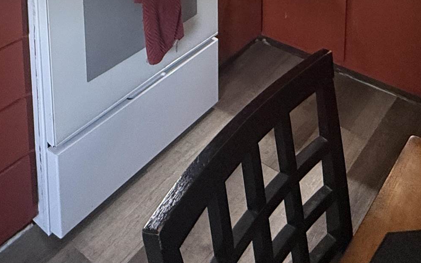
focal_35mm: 46
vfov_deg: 21.2
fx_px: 528
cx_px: 223
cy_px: -180
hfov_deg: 43.5
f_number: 2.2
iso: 320
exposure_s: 1/120
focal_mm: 2.22
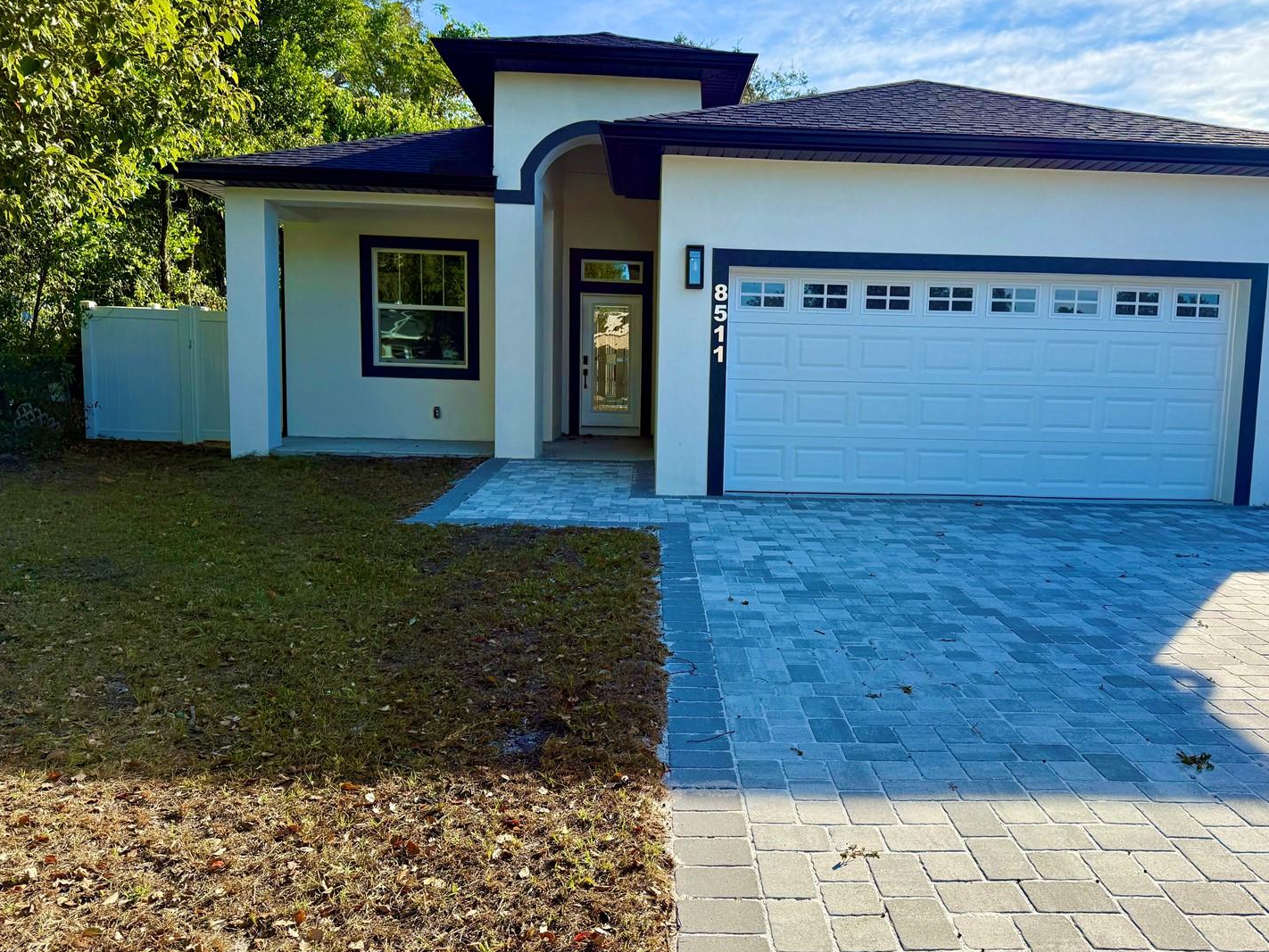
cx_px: 712
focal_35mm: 27
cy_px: 469
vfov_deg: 51.4
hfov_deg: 65.1
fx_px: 990
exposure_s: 1/2299
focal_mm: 6.76
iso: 100
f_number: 1.78
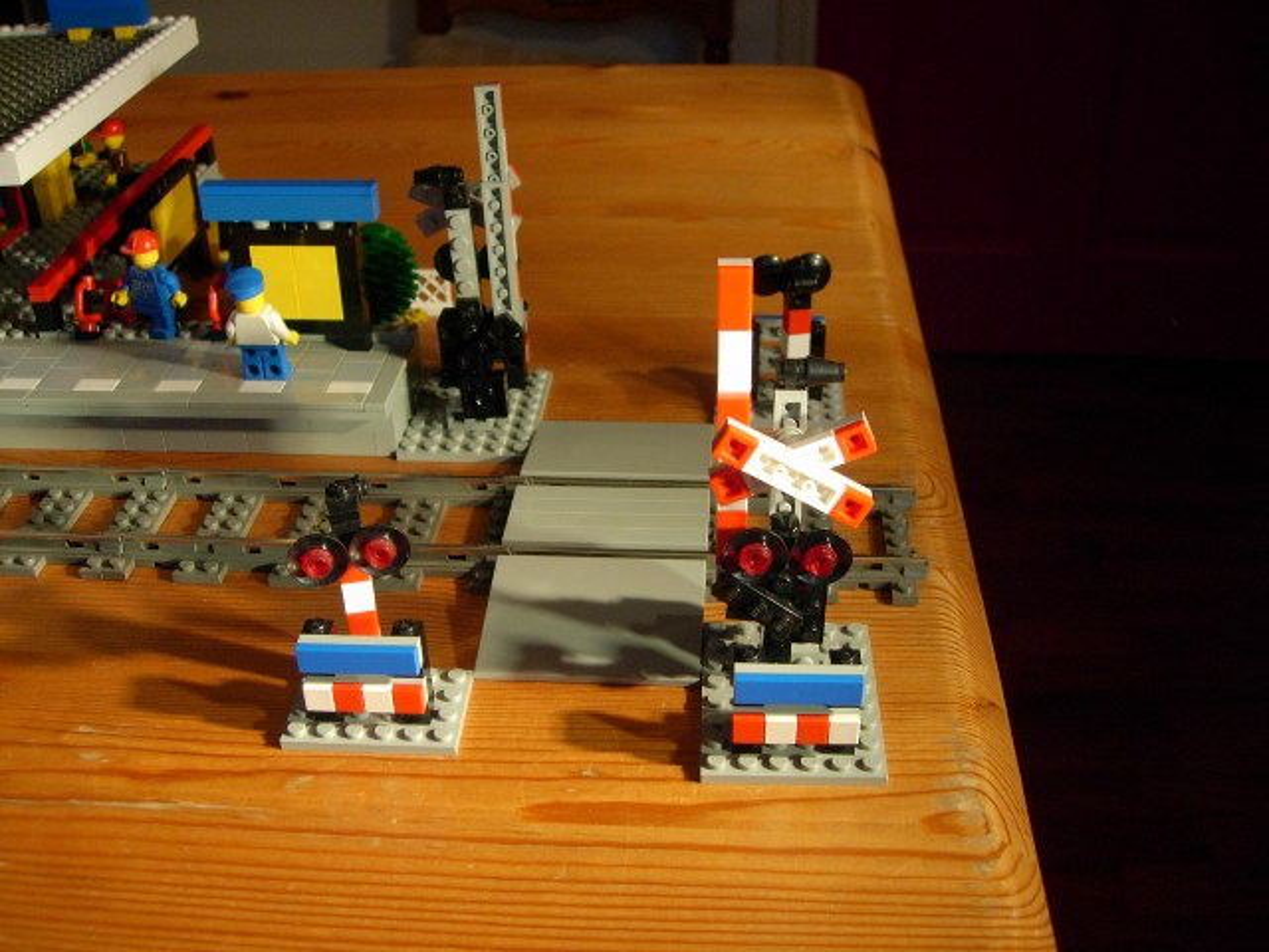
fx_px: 1393
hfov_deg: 49.0
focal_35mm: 38
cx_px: 634
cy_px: 476
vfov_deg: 37.7
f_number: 2.8
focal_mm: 7.8
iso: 137
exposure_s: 1/32
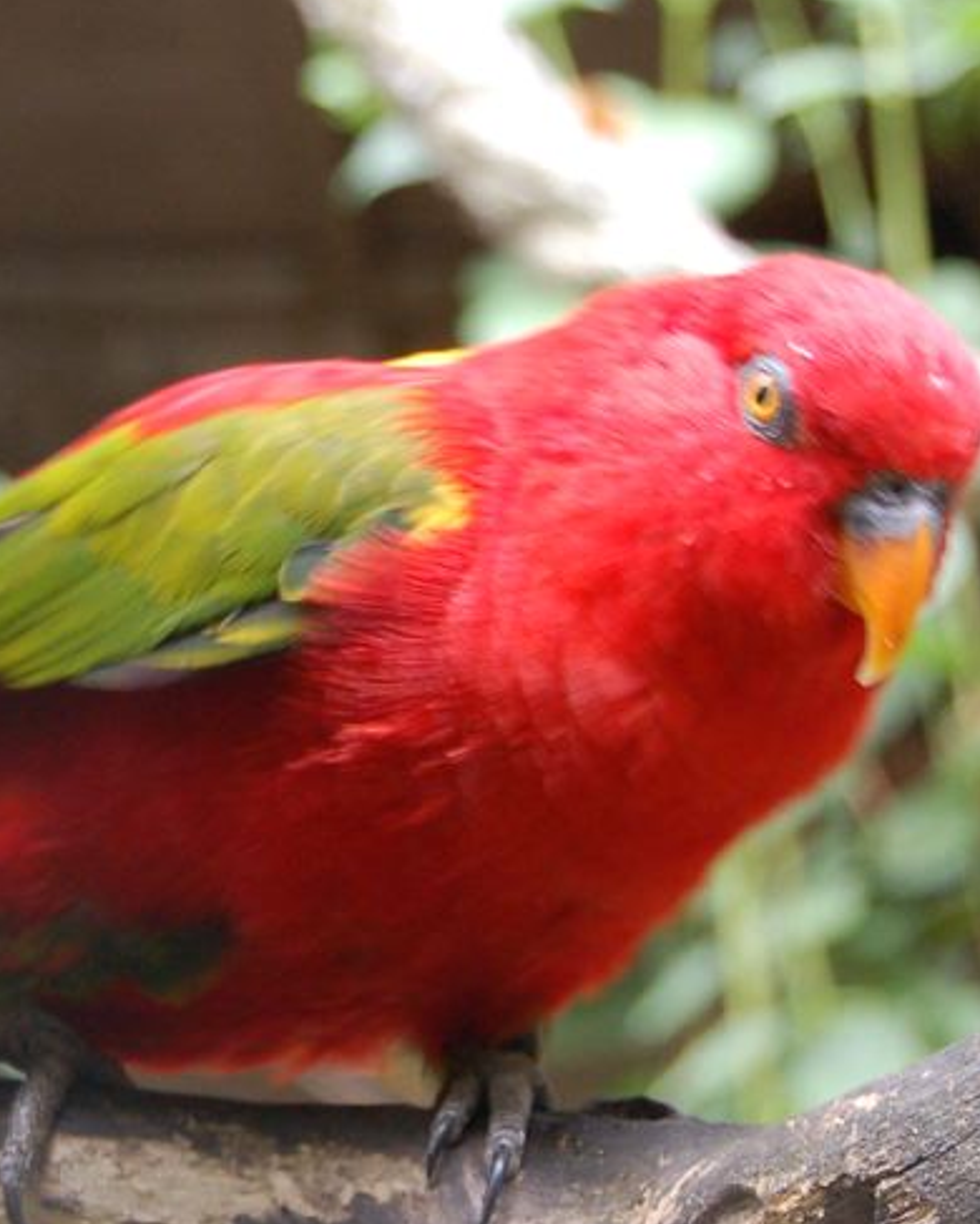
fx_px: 6160
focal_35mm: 170
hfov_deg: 9.1
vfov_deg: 11.3
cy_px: 655
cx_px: 59
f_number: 5.3
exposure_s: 1/50
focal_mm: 46
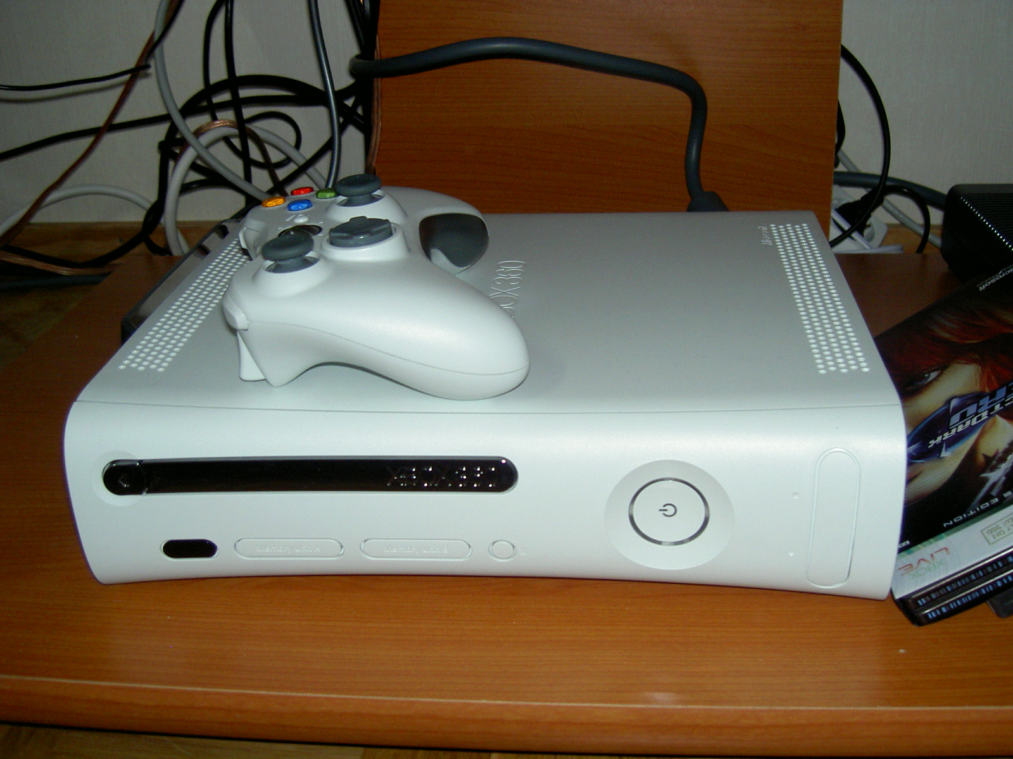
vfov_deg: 36.8
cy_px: 380
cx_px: 506
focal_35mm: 39
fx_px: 1141
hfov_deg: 47.9
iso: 100
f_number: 2.8
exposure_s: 1/59.5
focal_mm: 8
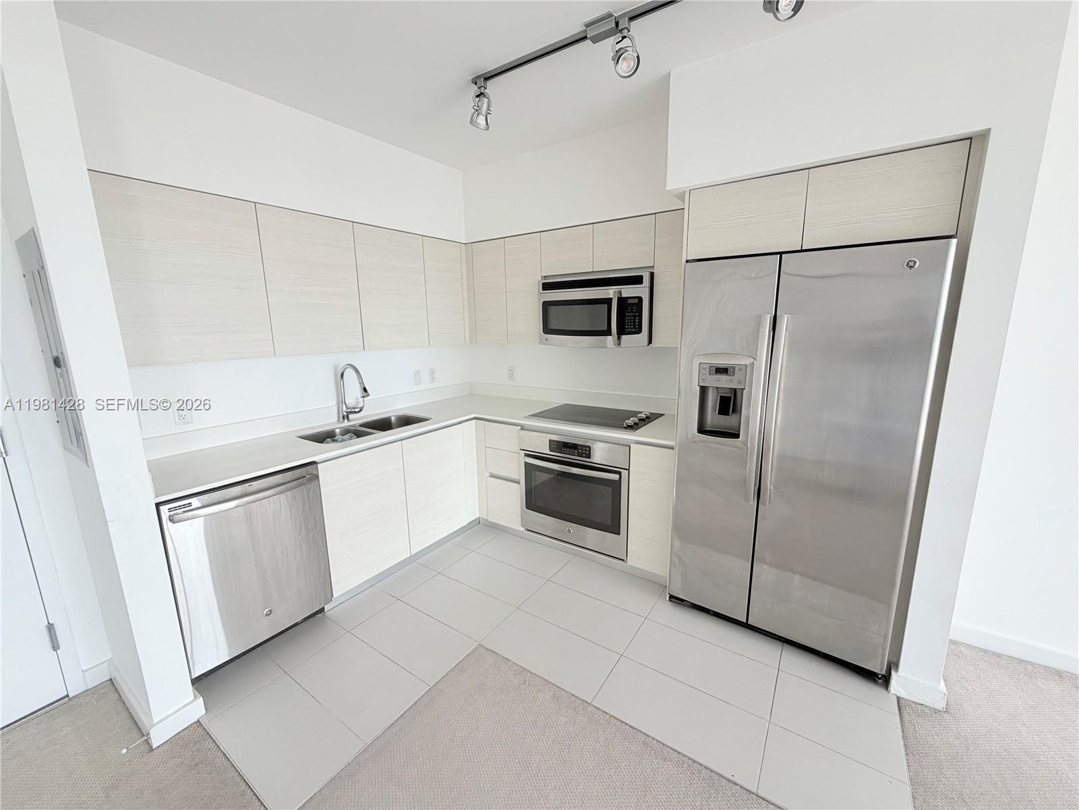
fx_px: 436
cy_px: 405
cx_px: 540
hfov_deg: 102.1
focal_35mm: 14
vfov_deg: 85.7
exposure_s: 1/121
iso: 125
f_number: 2.2
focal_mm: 2.22
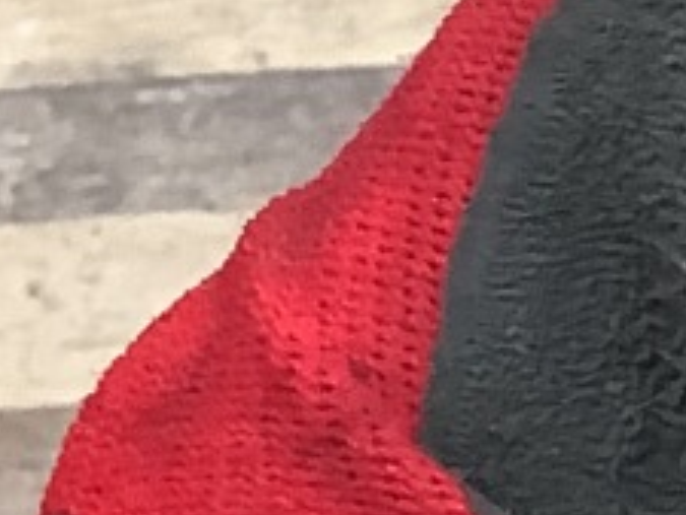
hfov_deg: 7.6
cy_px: 291
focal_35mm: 227
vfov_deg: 6.6
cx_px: 2037
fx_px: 4501
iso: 125
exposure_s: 1/60
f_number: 2.4
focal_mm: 3.3
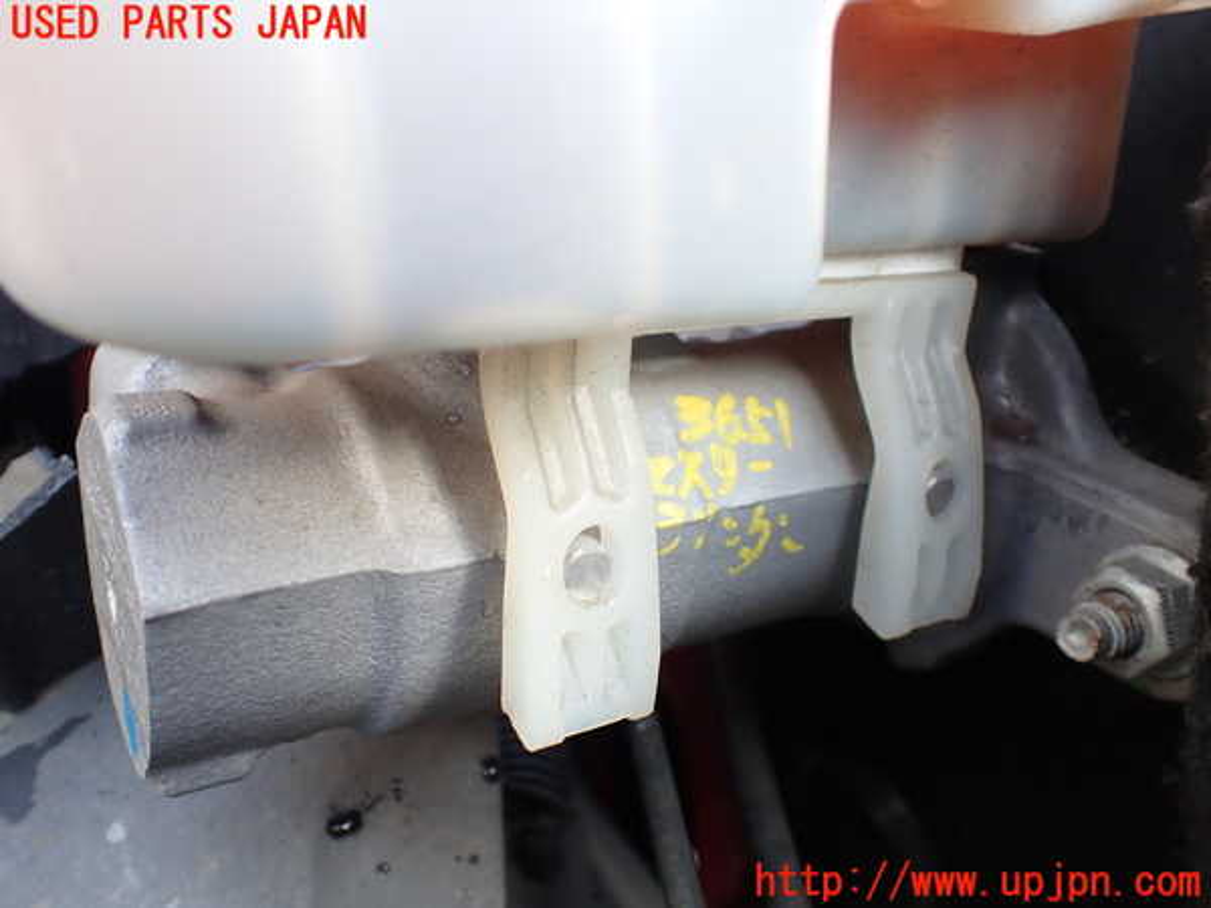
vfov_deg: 46.8
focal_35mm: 30
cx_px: 606
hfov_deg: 60.0
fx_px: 1050
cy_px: 454
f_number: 2.3
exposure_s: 1/125
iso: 200
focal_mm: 5.4
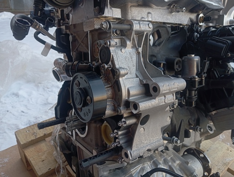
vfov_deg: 49.9
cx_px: 117
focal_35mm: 28
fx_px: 190
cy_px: 88
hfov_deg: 63.4
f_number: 1.8
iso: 60
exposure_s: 1/100
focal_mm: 4.22
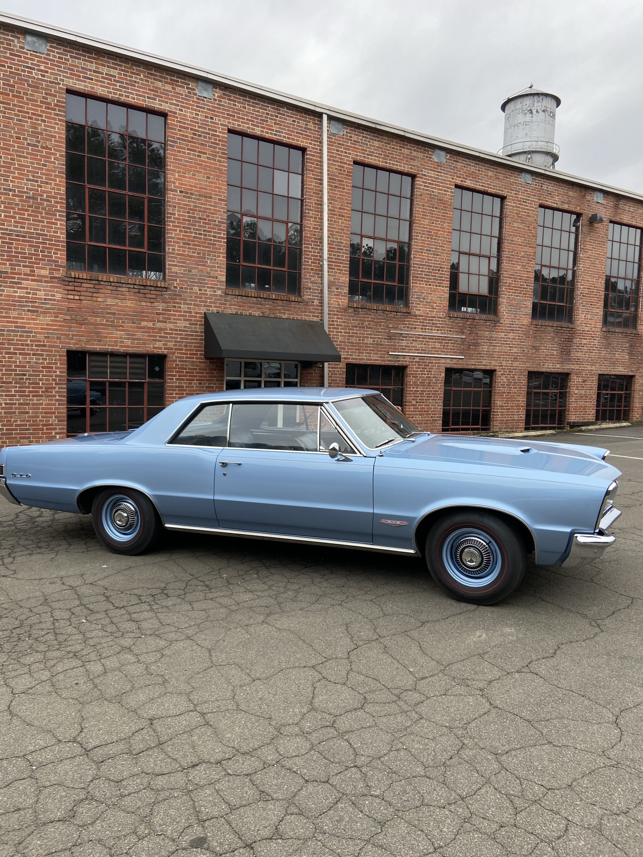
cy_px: 428
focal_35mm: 26
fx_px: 644
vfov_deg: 67.3
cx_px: 322
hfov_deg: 53.1
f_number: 1.8
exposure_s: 1/122
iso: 50
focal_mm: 4.25
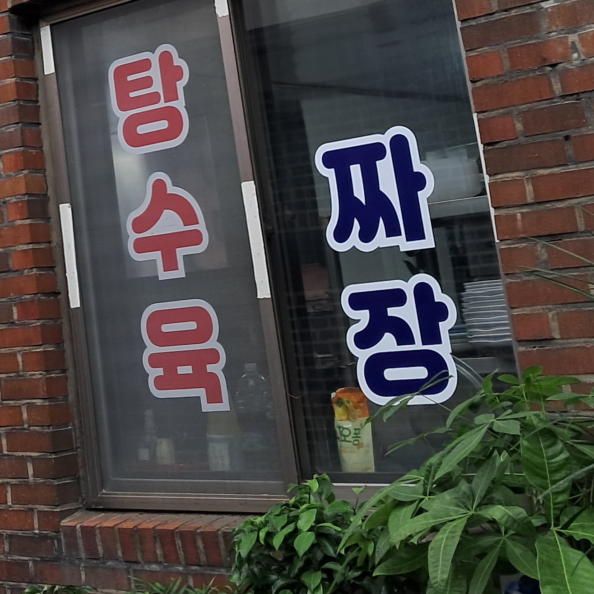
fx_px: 1437
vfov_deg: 22.1
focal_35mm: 74
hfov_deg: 22.1
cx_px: -52
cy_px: -57
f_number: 1.8
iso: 50
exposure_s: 1/120
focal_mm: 4
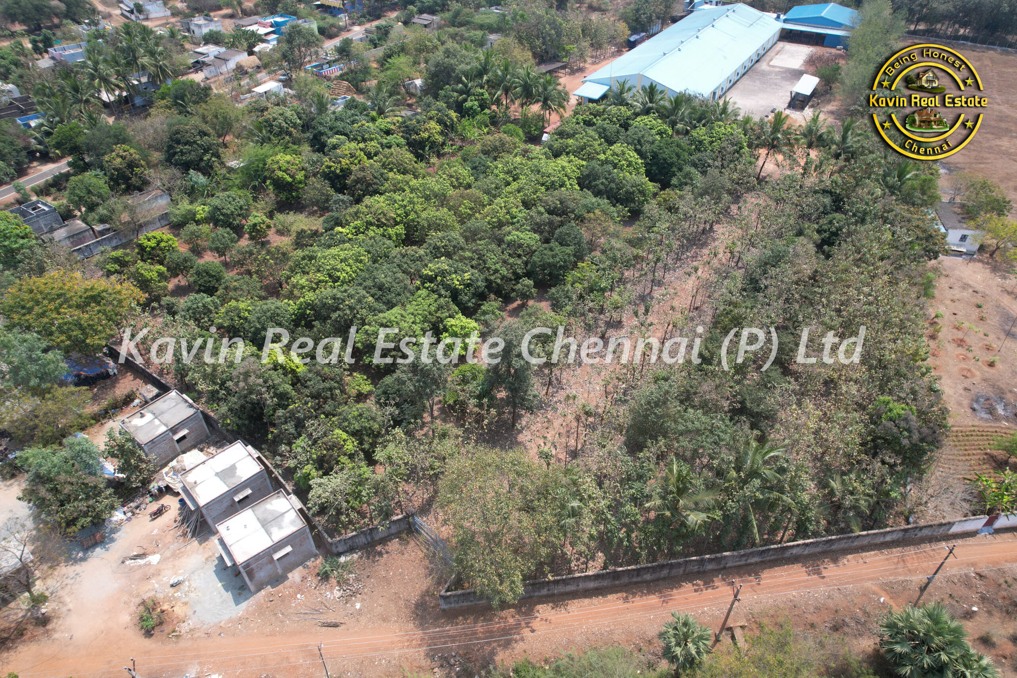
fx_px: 621
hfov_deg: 78.6
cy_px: 339
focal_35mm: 22
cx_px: 508
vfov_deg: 57.2
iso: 100
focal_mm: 8.38
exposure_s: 1/1000
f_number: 2.8
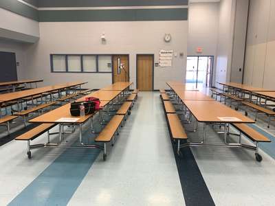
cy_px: 103
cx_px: 138
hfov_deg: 67.3
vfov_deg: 53.1
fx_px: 207
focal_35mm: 26
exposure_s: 1/60
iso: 100
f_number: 1.8
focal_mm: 4.25
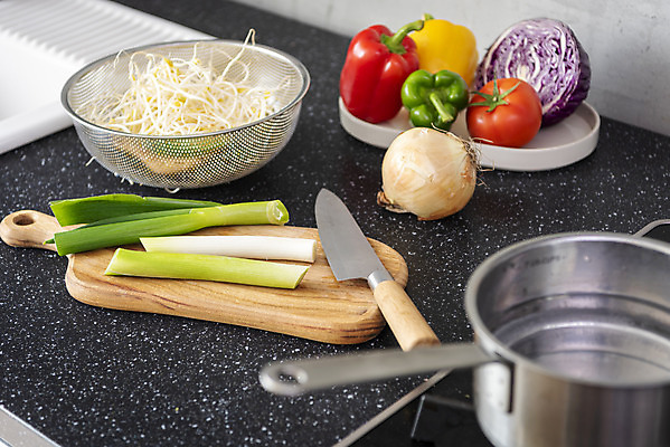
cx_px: 335
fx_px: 1303
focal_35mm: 70
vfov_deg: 19.5
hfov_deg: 28.8
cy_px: 224
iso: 160
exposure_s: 1/6
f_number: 4
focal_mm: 70
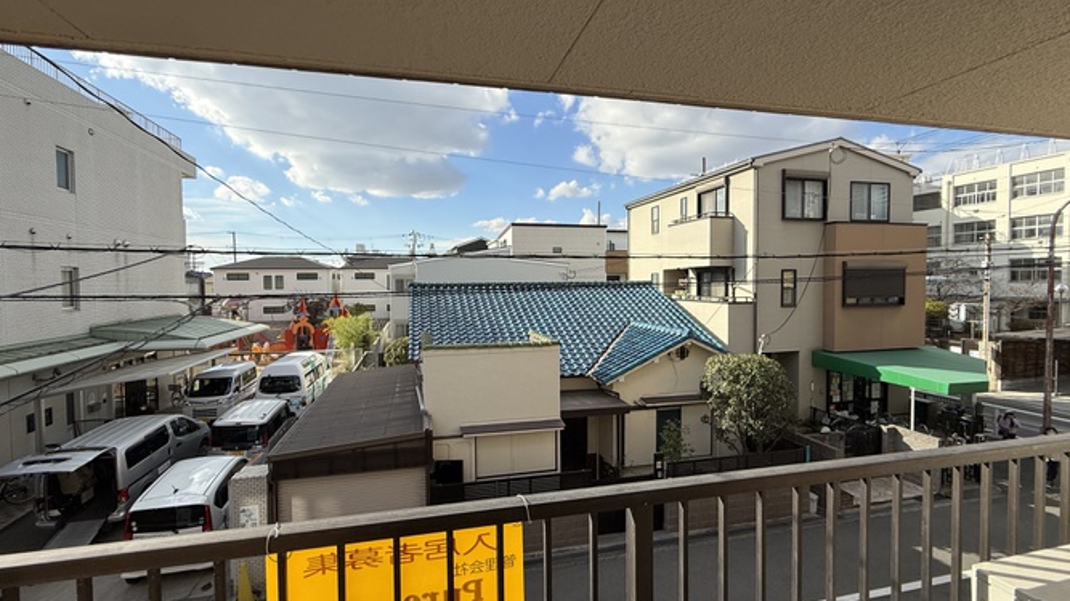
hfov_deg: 99.4
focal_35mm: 16
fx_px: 454
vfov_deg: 67.1
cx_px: 520
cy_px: 296
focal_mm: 2.22
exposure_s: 1/2237
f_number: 2.2
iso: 50
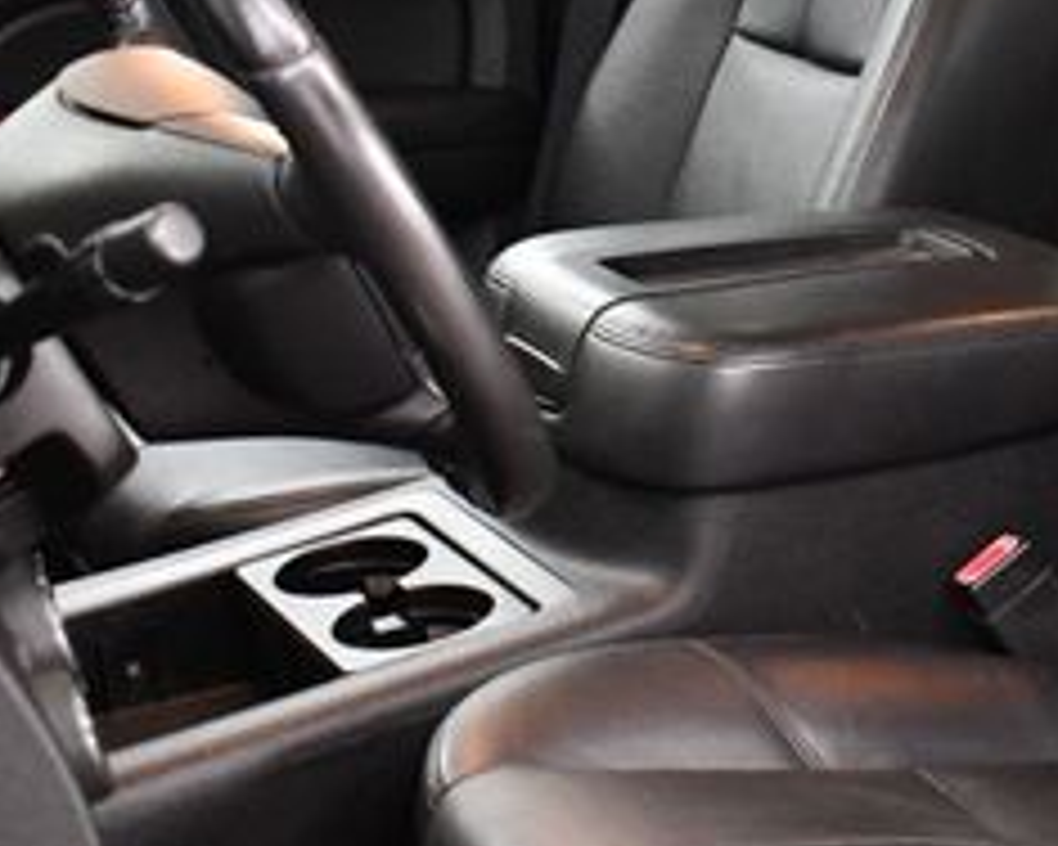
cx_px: 1292
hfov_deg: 19.5
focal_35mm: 92
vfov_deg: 16.6
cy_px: 225
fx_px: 2881
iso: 3200
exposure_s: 1/100
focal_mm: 18
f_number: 3.5
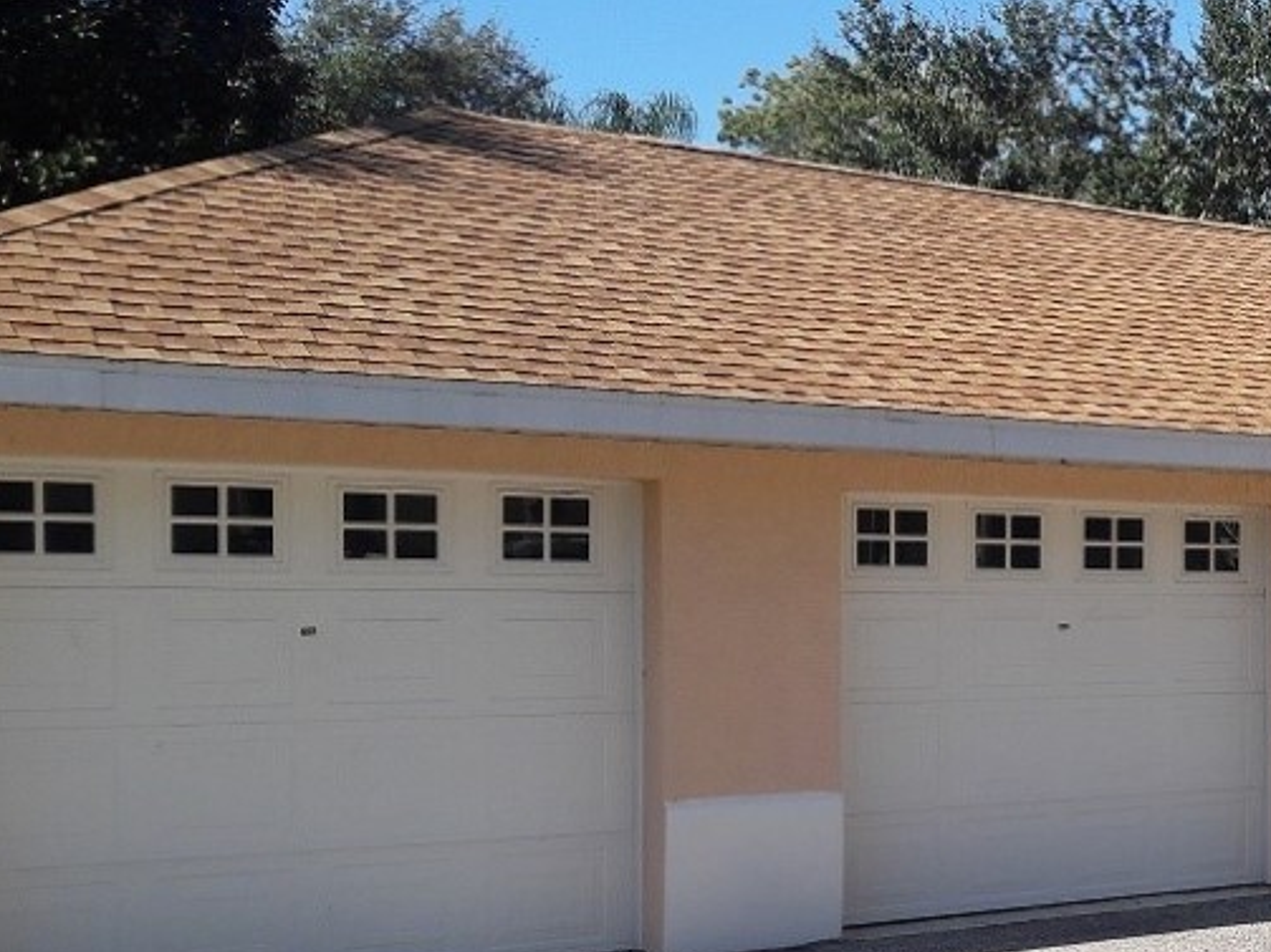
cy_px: 644
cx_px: 1263
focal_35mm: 57
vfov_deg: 25.5
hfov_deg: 31.3
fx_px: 2092
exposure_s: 1/1041
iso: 40
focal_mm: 3.7
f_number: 1.9
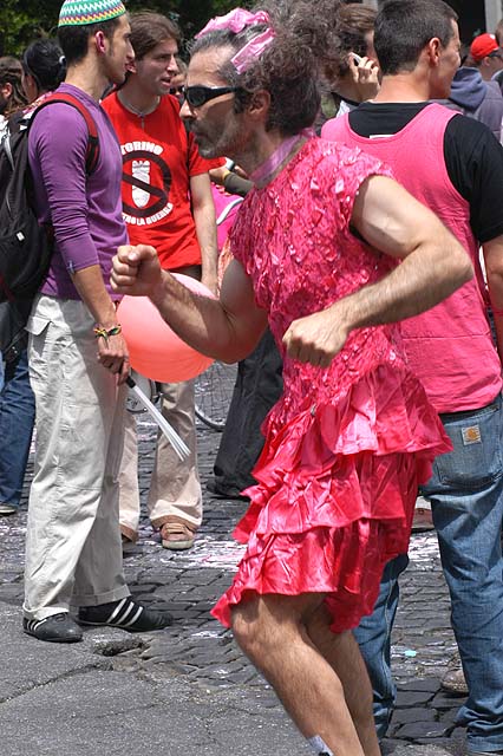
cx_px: 252
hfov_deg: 4.6
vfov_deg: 6.9
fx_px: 6294
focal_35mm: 300
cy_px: 378
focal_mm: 200
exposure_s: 1/180
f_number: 11
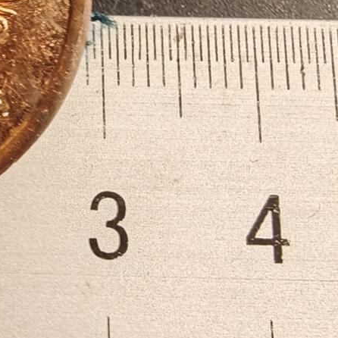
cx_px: -114
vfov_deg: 21.1
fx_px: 906
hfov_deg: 19.3
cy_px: 134
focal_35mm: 82
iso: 160
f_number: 2
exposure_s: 1/56
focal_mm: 2.32
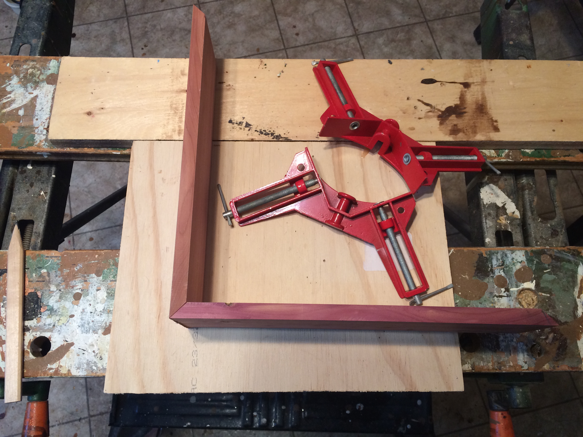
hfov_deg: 61.7
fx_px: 488
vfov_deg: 48.2
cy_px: 218
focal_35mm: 29
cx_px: 292
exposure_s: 1/30
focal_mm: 4.15
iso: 80
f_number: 2.2
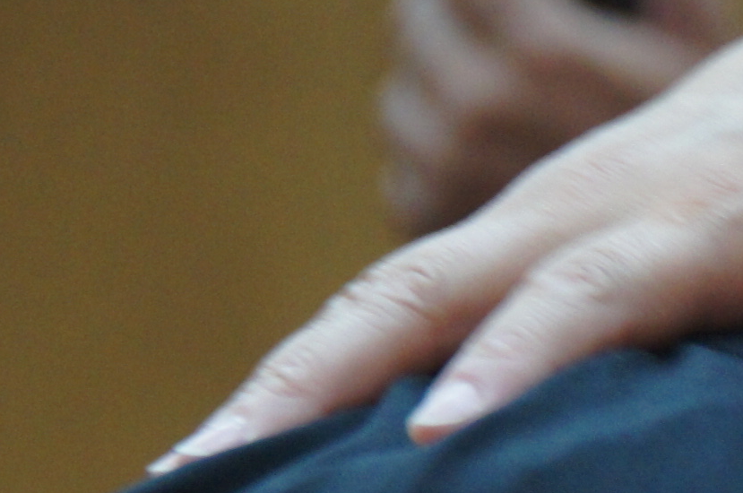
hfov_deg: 2.9
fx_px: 14631
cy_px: 304
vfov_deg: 1.9
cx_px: 1397
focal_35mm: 710
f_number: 5.6
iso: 1600
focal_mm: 110
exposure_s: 1/15
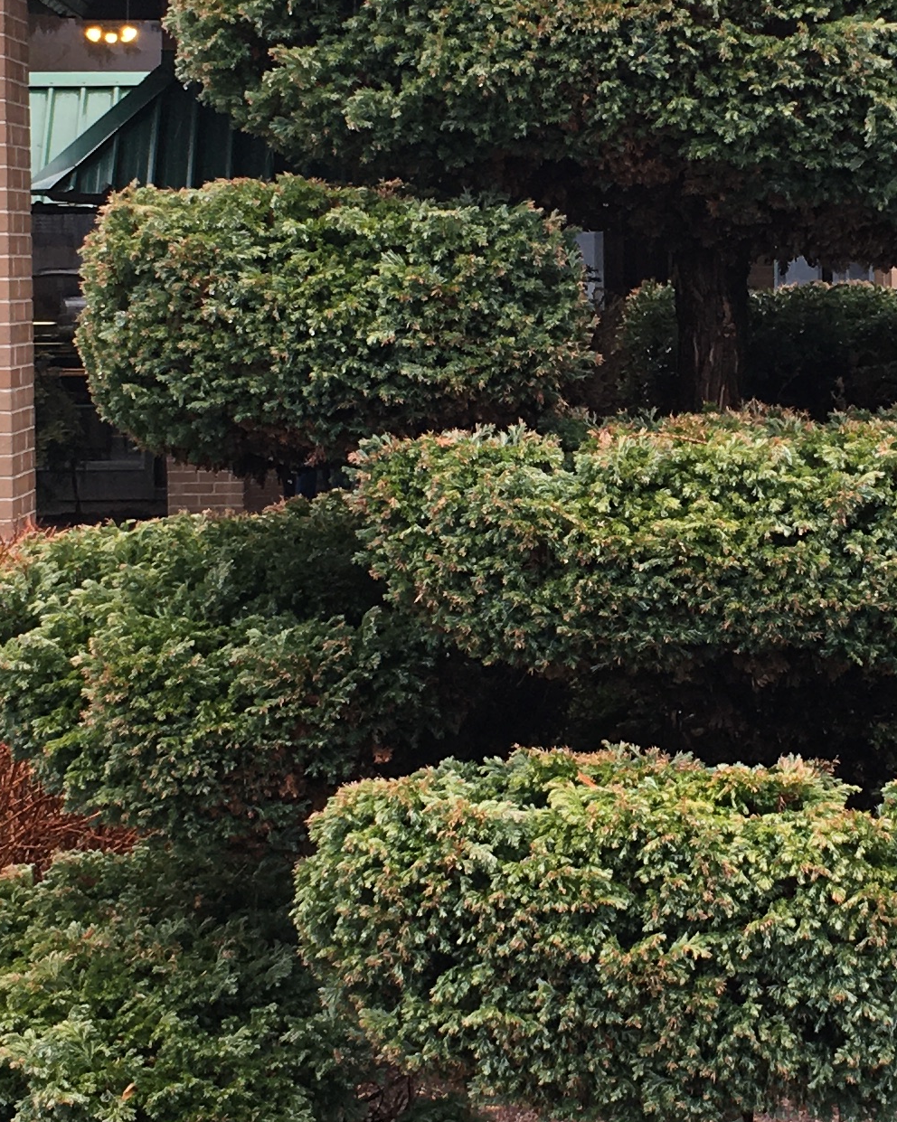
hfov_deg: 16.6
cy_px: 452
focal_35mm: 92
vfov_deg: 20.8
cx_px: 721
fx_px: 3054
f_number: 2.2
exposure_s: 1/141
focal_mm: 4.15
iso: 25
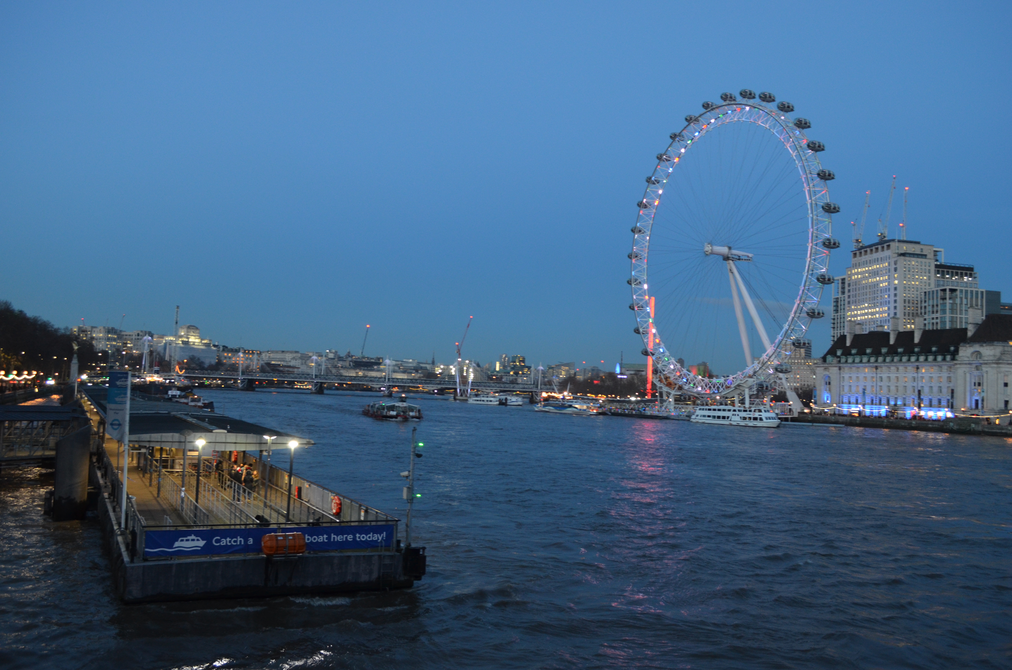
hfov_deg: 62.0
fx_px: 842
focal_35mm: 30
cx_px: 506
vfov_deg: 43.4
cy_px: 335
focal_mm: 20
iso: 800
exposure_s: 1/15
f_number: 6.3
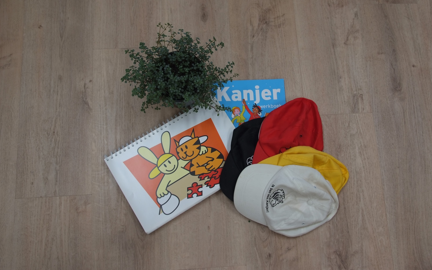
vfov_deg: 32.7
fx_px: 459
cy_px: 119
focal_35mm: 39
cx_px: 232
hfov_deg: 50.3
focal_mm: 22
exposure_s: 1/60
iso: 250
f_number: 4
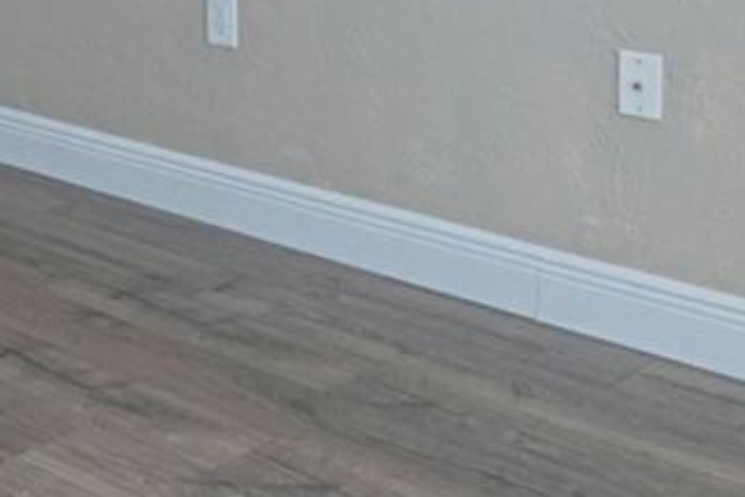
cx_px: -278
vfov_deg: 16.5
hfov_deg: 23.5
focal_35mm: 74
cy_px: -278
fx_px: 1531
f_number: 7.1
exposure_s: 1/125
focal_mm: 10
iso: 320
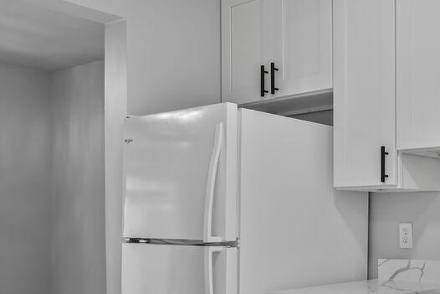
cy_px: 212
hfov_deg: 34.9
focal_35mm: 46
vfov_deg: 28.9
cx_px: 515
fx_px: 562
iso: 200
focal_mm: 14
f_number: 9
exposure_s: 1/4
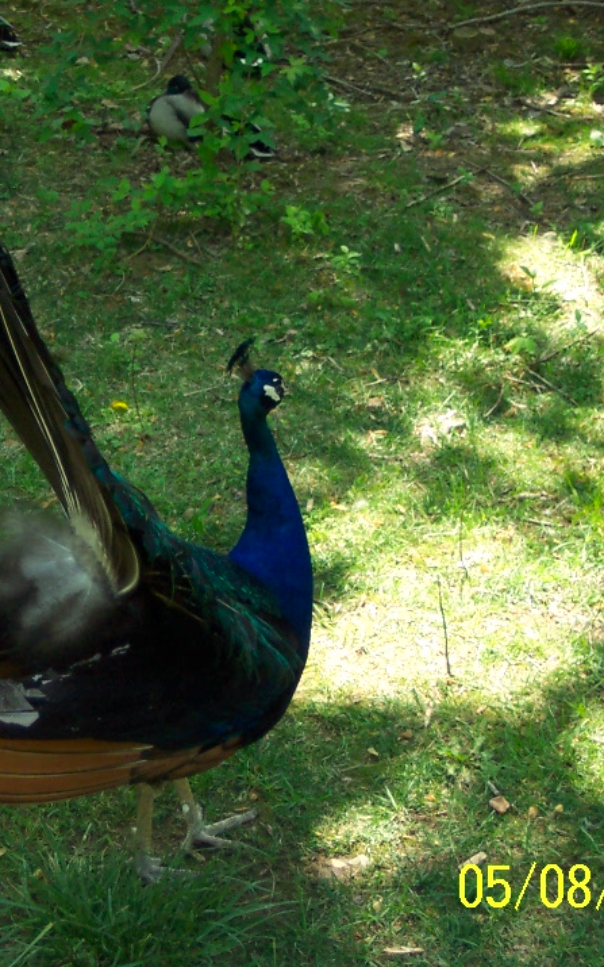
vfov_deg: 21.4
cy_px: 483
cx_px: 150
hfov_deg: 13.4
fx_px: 2554
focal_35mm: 97
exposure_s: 1/180
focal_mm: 13.3
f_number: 3.4
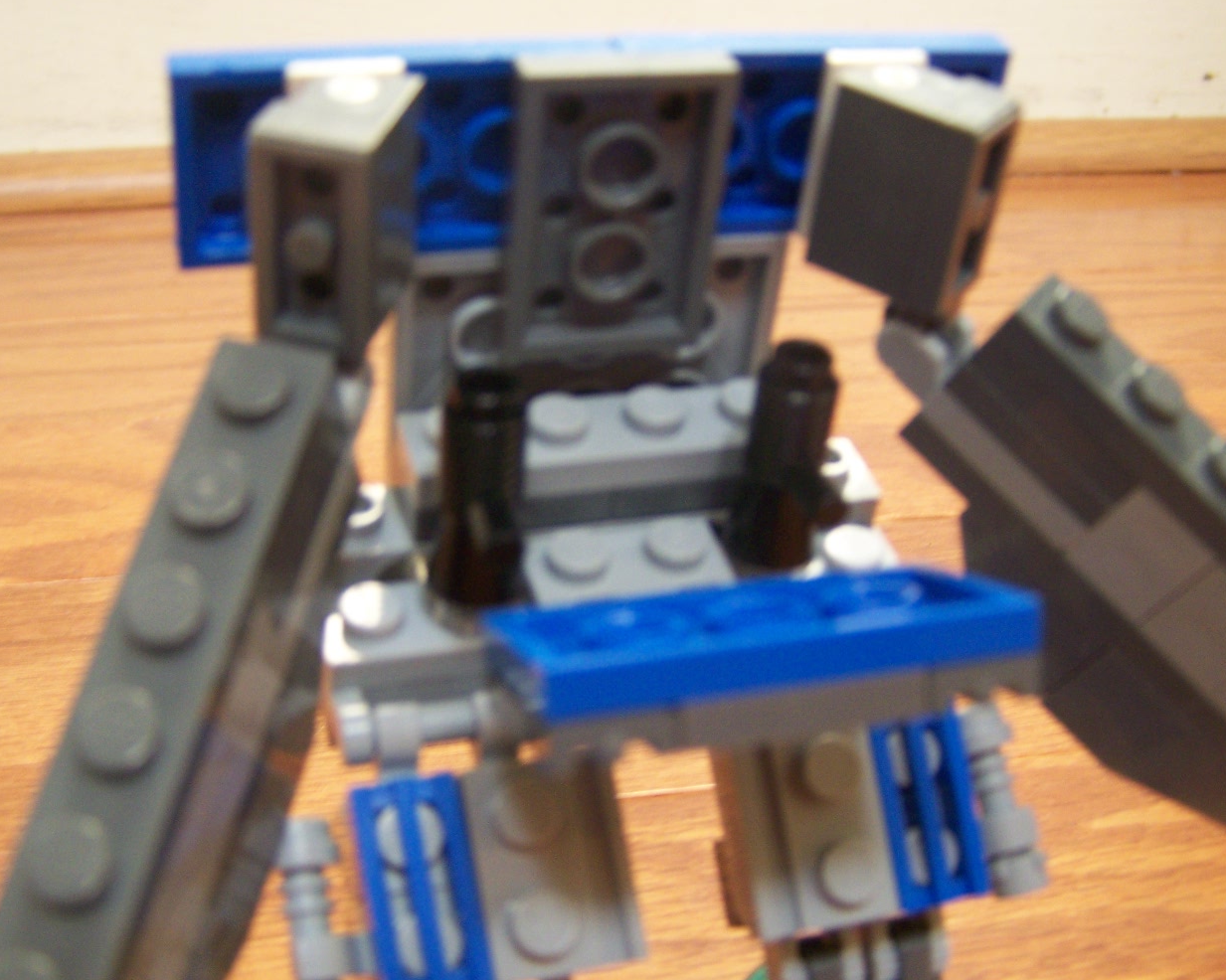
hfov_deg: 41.2
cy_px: 537
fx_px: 1633
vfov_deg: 33.4
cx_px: 613
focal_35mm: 45
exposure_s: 1/15
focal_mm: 6.3
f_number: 2.8
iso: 160
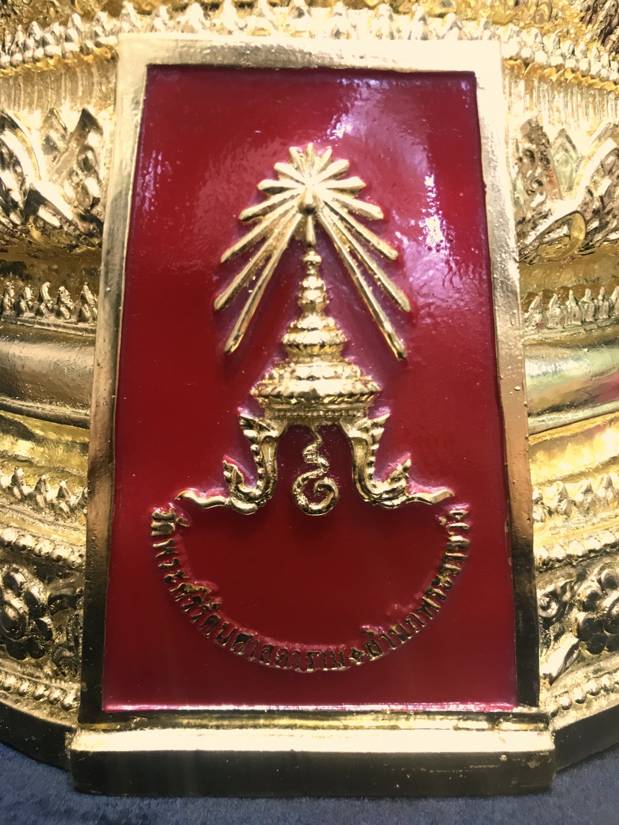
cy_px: 412
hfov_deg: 49.7
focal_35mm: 28
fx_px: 668
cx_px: 310
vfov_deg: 63.4
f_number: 1.8
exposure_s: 1/14
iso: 100
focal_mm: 3.99
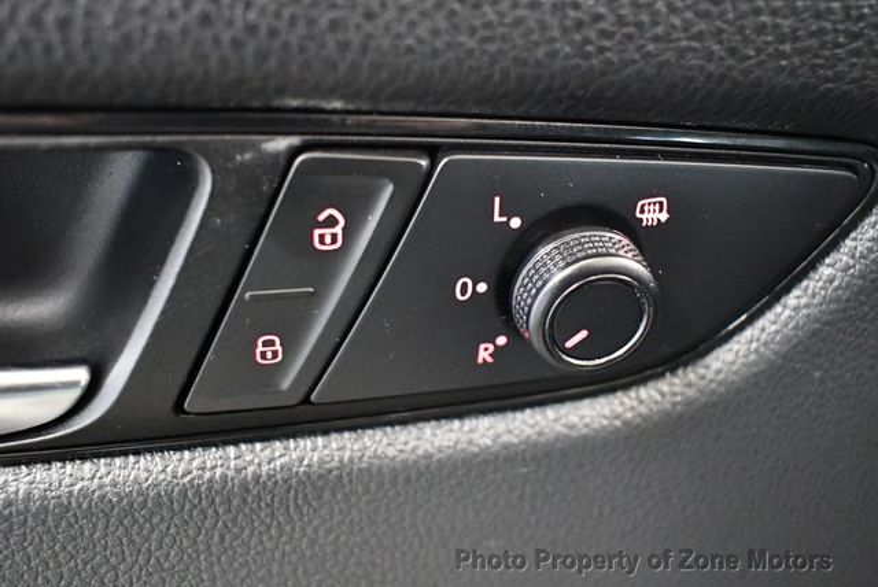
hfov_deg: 53.1
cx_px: 439
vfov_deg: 36.9
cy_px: 294
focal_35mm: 36
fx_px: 879
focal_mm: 18
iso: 9000
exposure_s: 1/60
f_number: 3.5
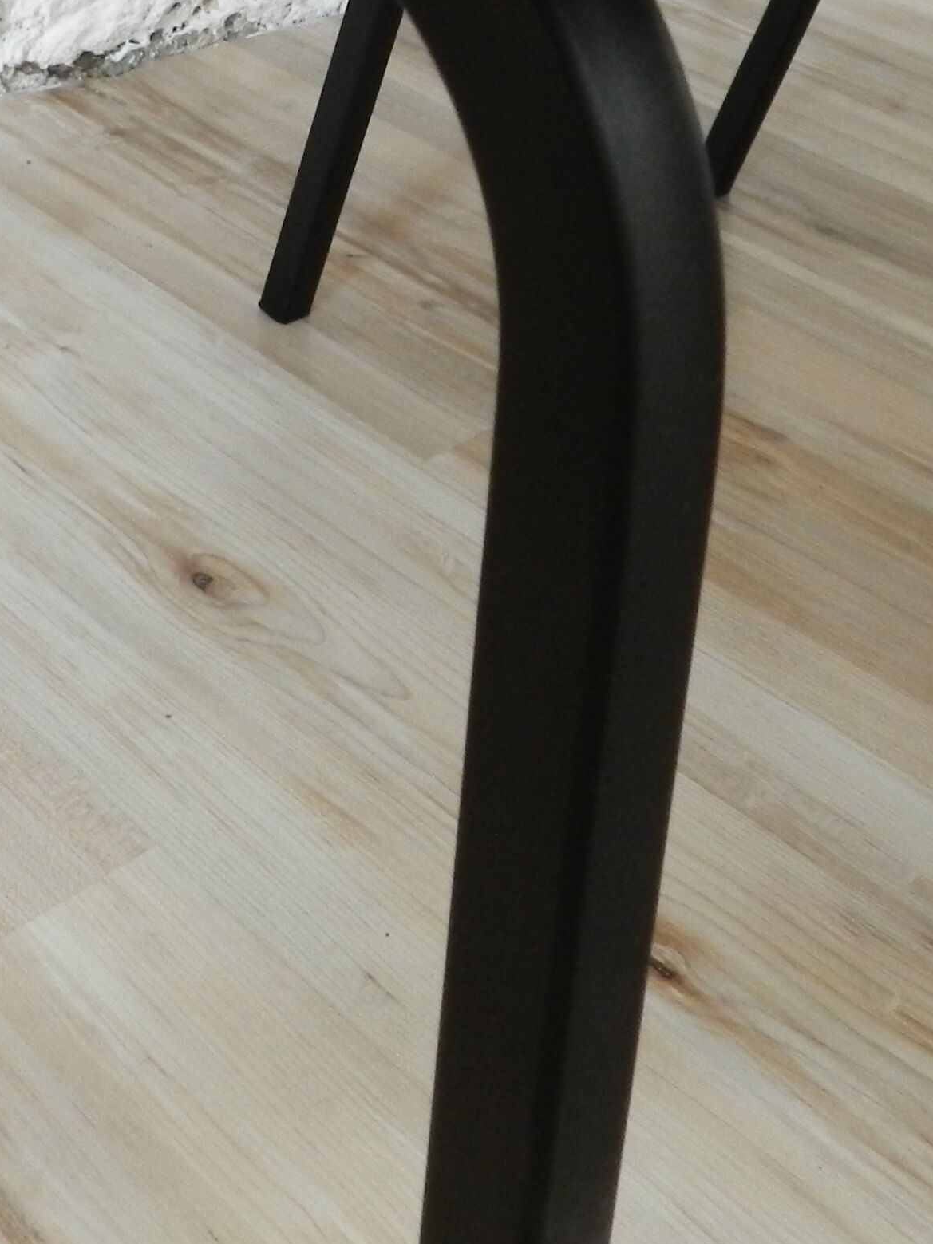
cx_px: 276
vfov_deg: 30.9
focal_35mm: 59
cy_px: 71
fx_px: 2121
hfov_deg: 24.6
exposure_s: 1/25
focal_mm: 4
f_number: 3.4
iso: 400
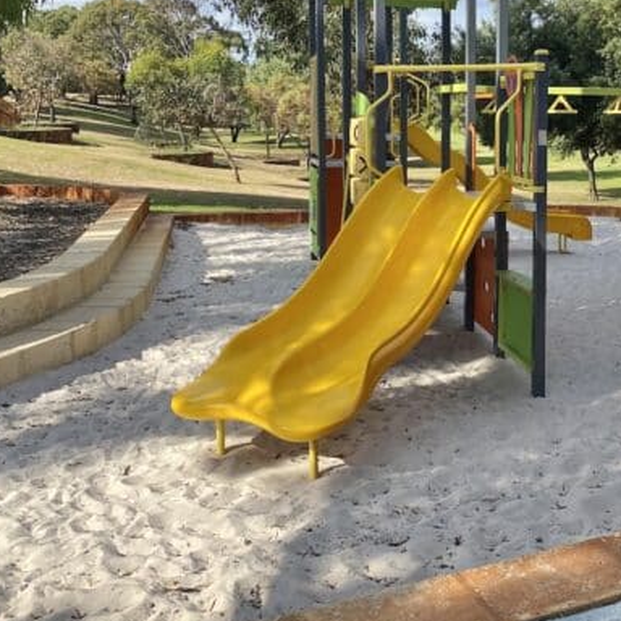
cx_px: 498
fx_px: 934
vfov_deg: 36.3
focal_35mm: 46
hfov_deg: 35.6
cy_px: 192
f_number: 1.8
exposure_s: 1/2141
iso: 32
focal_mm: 4.25
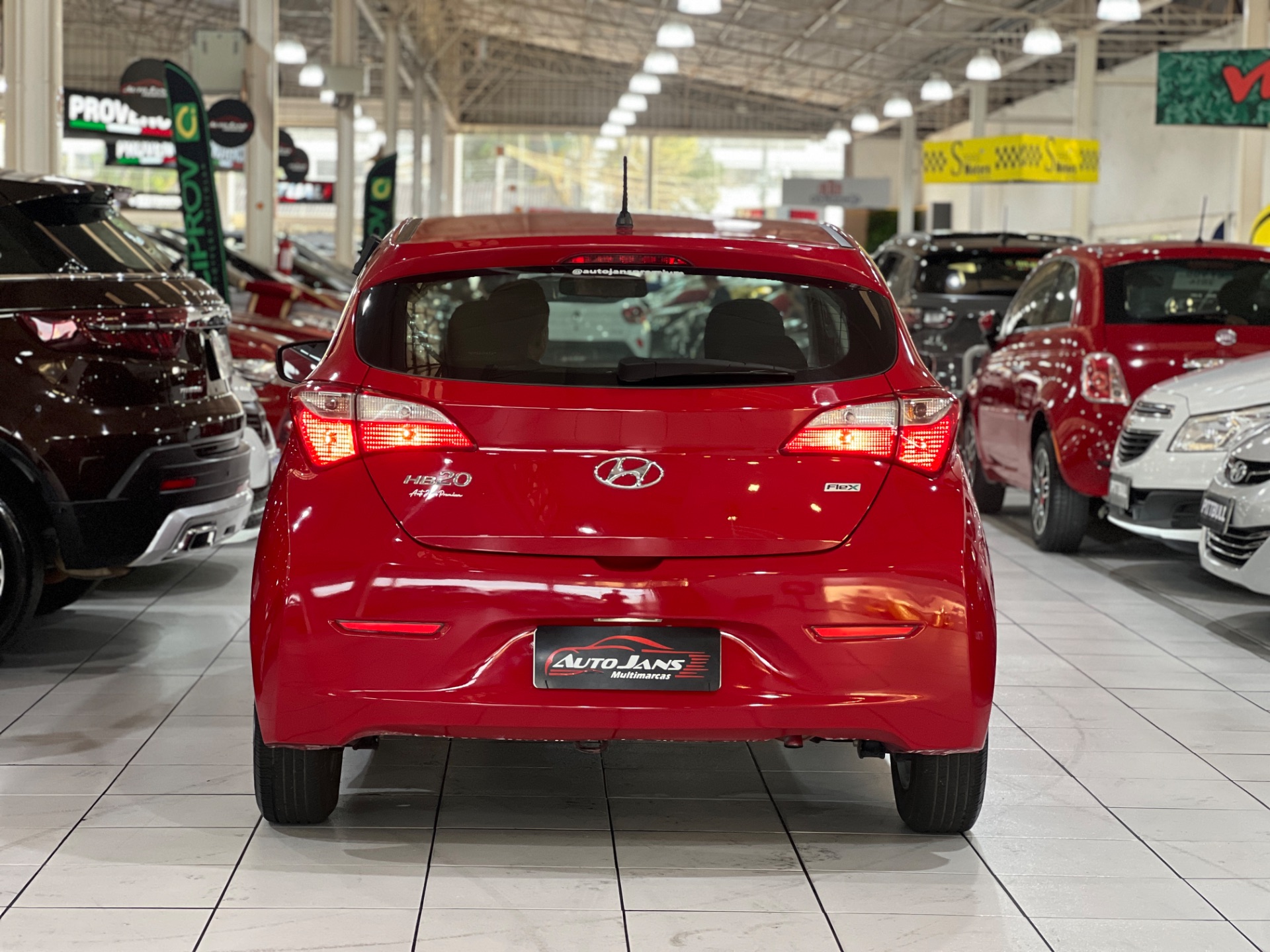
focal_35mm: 77
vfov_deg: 19.1
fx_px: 2825
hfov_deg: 25.3
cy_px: 476
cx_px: 635
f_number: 2.8
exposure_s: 1/40
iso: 250
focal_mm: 9
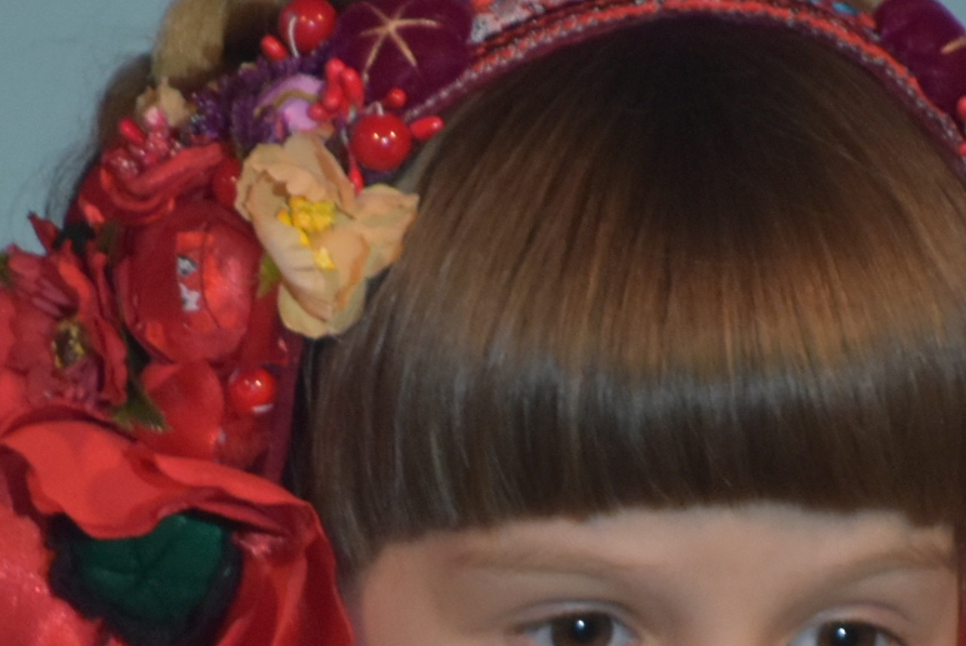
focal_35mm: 2065
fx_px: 55459
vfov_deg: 0.7
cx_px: 388
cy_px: 1132
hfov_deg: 1.0
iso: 1000
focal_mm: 300
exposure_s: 1/125
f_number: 6.3
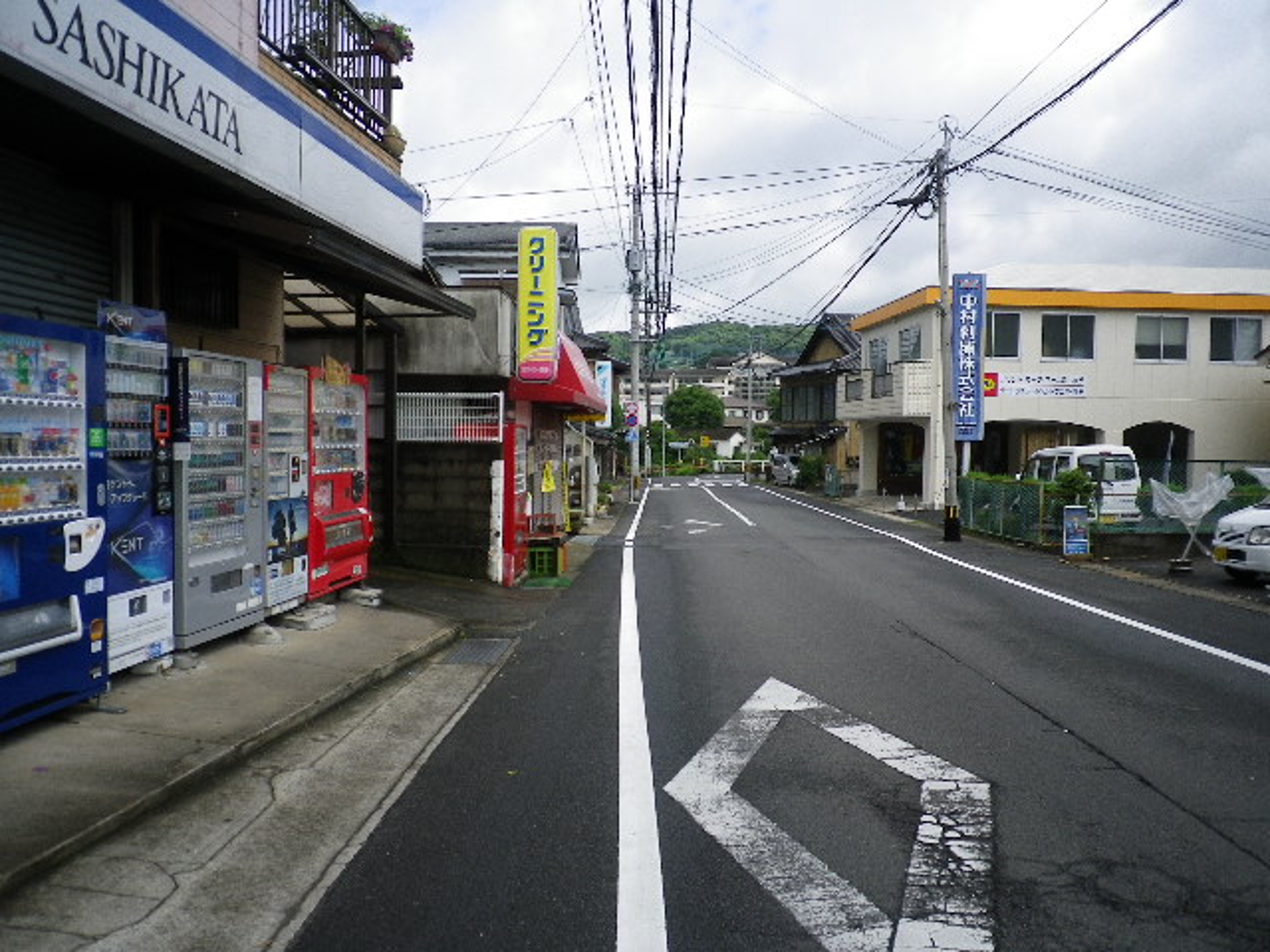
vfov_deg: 49.7
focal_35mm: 28
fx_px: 1027
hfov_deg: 63.4
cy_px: 476
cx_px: 635
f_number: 3.5
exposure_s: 1/500
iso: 80
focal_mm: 5.05
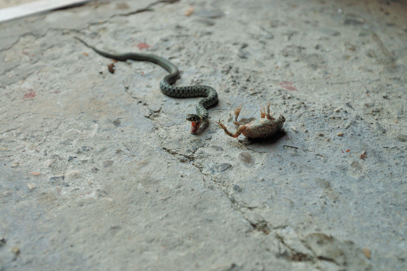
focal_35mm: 52
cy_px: 136
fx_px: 593
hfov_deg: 37.9
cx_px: 204
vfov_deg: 25.7
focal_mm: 35
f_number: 5
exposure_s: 1/100
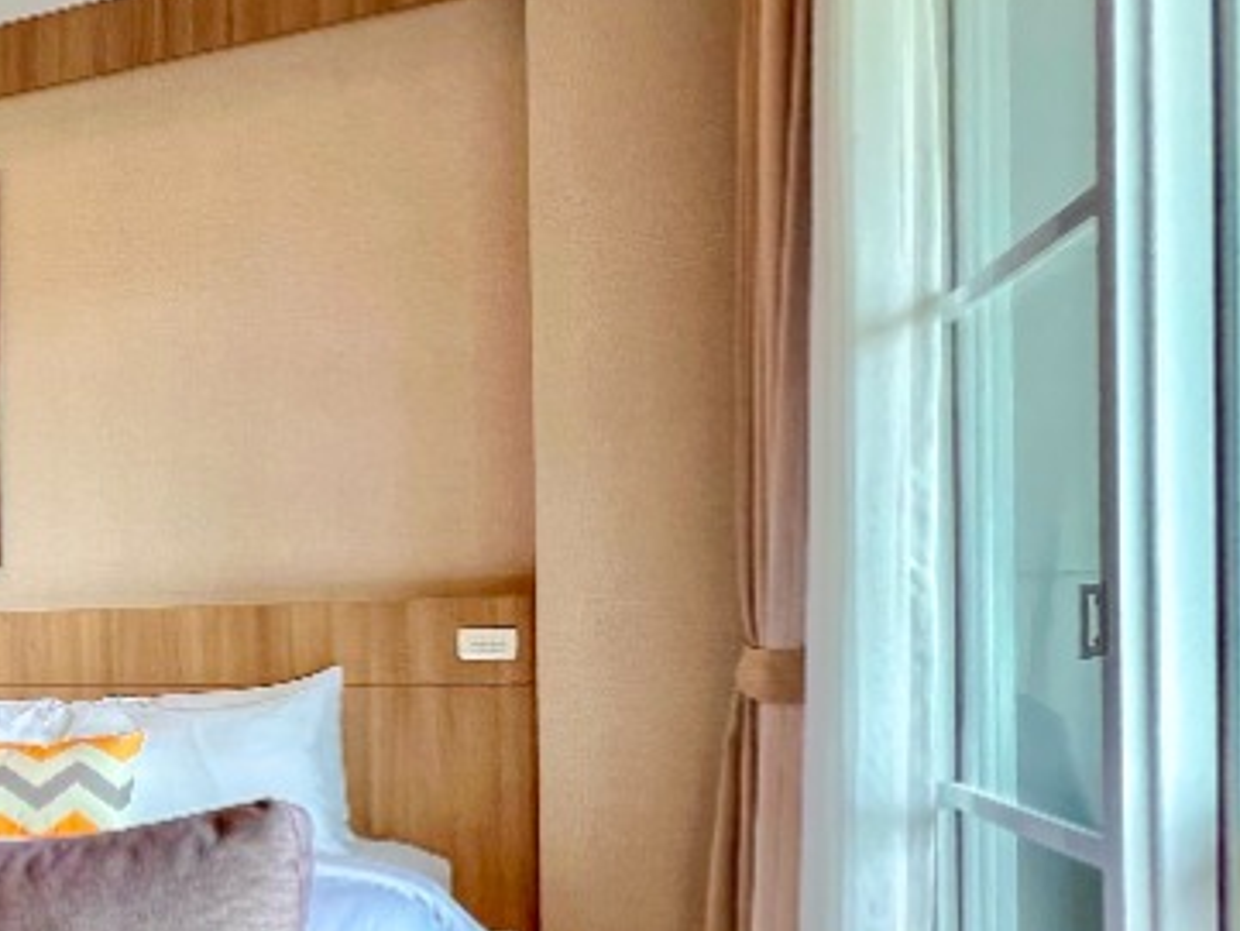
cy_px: 663
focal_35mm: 36
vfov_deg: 38.9
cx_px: -275
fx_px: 1290
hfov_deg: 37.6
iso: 200
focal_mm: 1.57
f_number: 1.8
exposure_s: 1/100
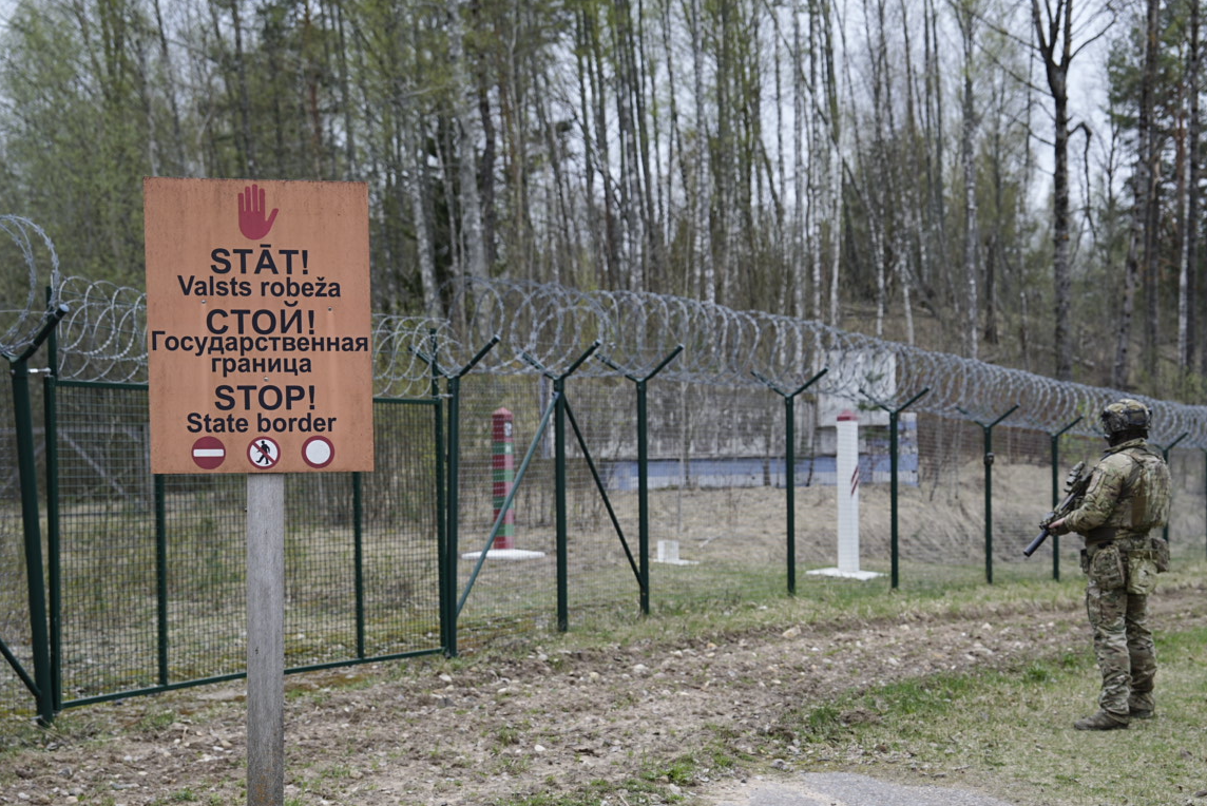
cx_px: 691
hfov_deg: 30.9
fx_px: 2180
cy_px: 533
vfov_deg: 20.9
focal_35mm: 65
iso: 100
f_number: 3.5
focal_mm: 46
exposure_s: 1/250
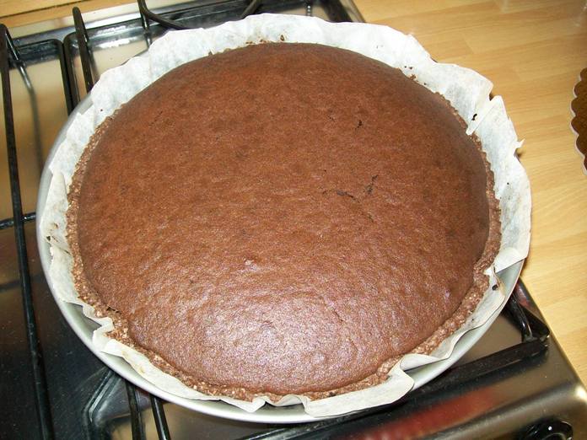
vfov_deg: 41.8
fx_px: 577
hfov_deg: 54.0
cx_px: 294
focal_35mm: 34
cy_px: 220
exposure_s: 1/60
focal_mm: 6.1
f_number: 2.7
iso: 160
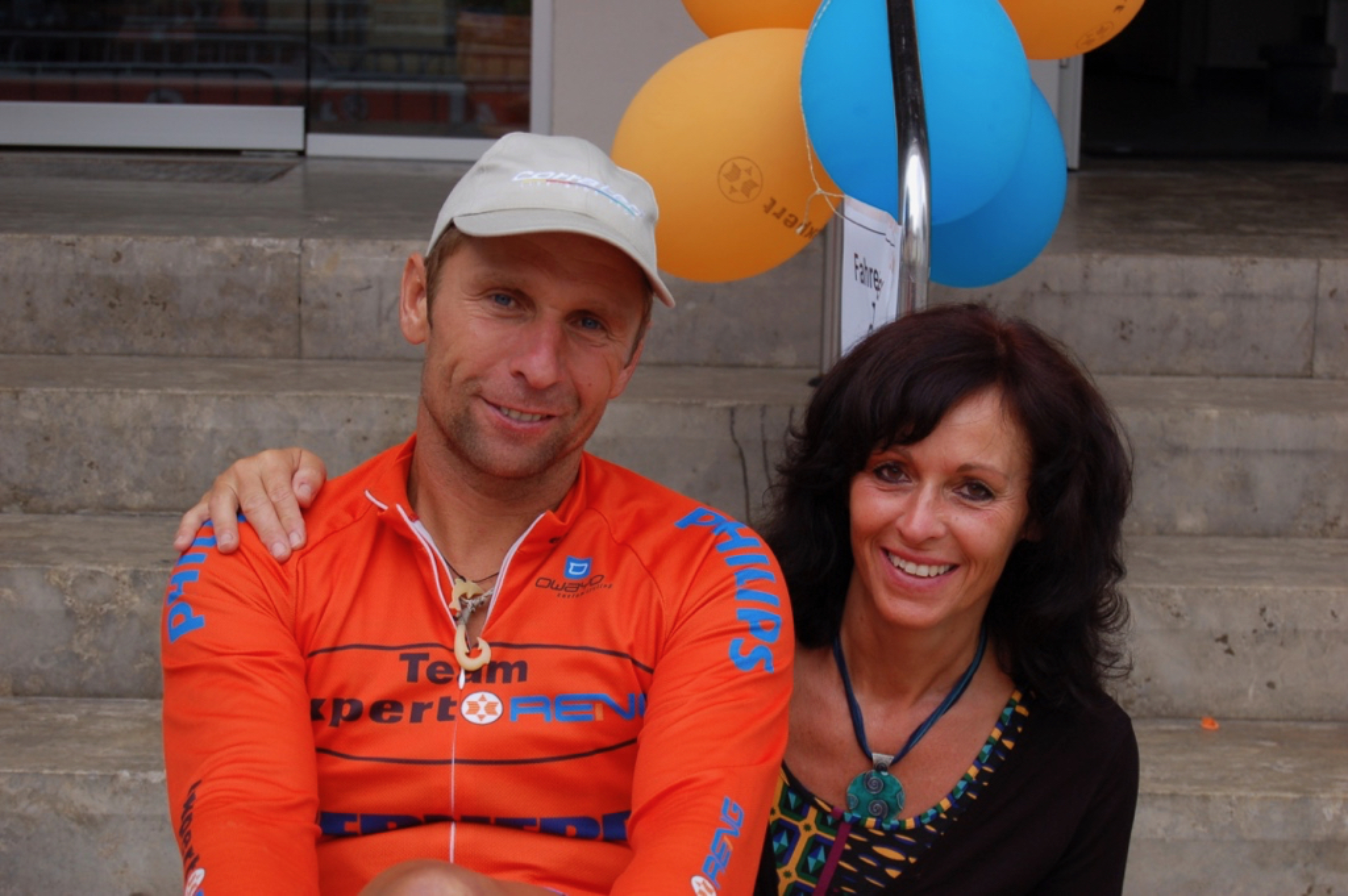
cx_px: 674
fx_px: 3087
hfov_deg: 24.6
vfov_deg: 16.5
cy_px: 448
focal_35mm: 82
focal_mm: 55
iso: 220
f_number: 5.6
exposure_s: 1/125
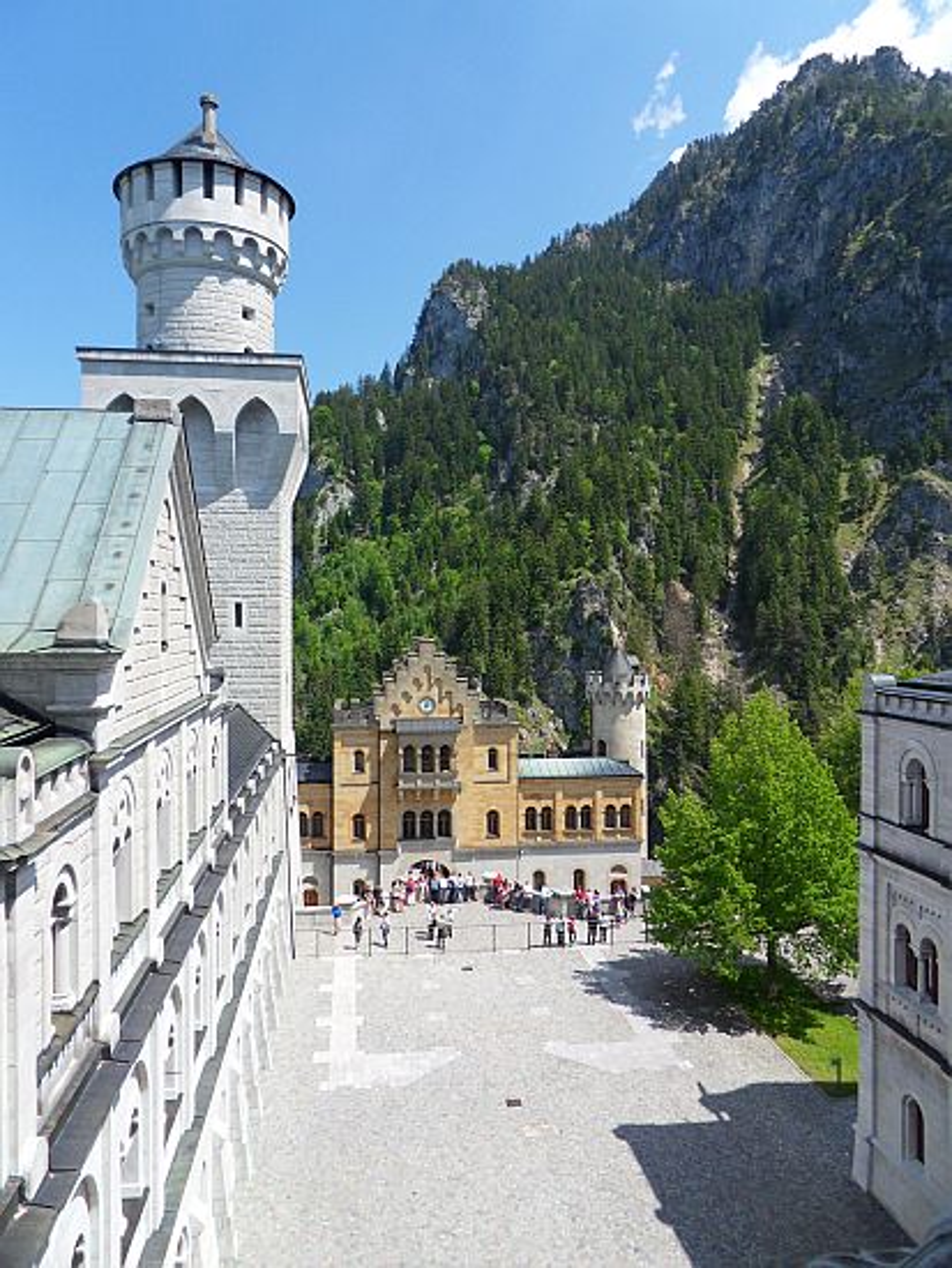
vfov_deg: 71.6
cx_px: 476
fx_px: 879
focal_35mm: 24
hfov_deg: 56.9
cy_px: 634
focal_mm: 4.2
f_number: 7.5
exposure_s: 1/180
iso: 80
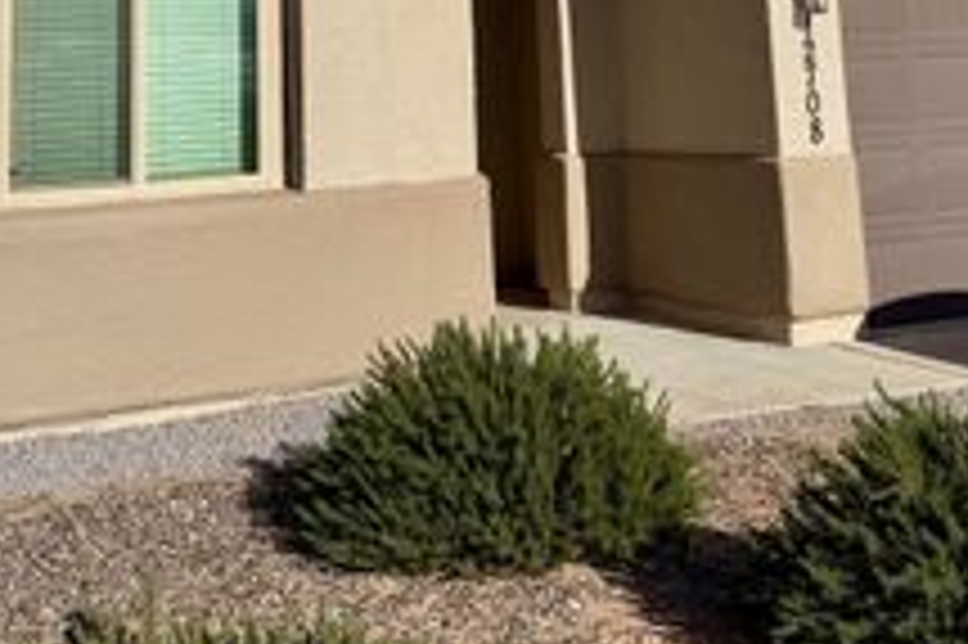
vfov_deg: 21.3
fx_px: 1558
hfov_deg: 34.5
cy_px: -173
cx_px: 513
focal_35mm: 58
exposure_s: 1/12346
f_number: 1.78
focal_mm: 6.76
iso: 80
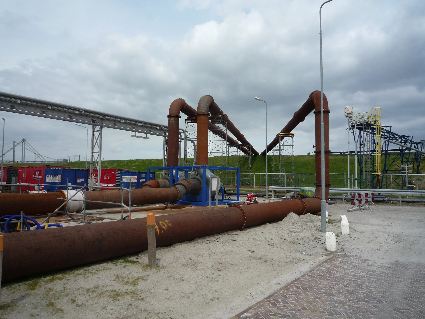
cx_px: 212
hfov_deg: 69.4
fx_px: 307
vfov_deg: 54.9
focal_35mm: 25
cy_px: 160
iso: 100
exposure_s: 1/800
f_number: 5
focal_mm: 4.4
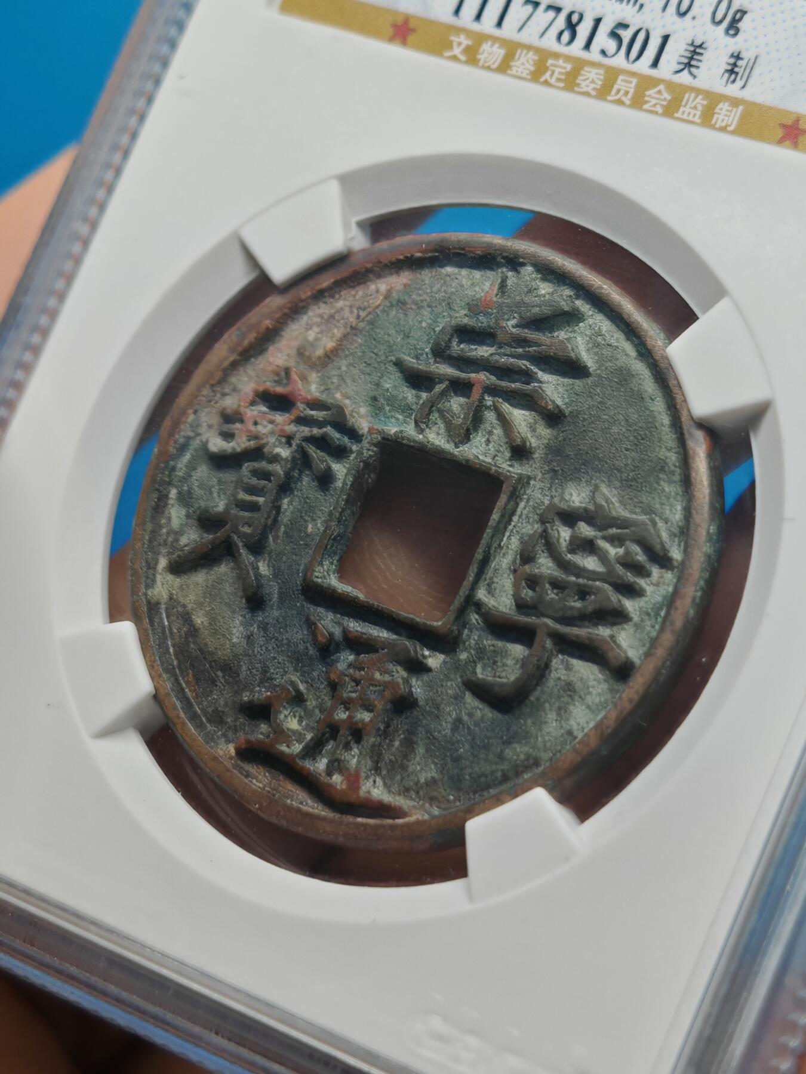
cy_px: 537
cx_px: 403
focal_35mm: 95
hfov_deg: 15.6
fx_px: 2949
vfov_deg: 20.7
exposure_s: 1/200
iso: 64
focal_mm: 7.62
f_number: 1.6
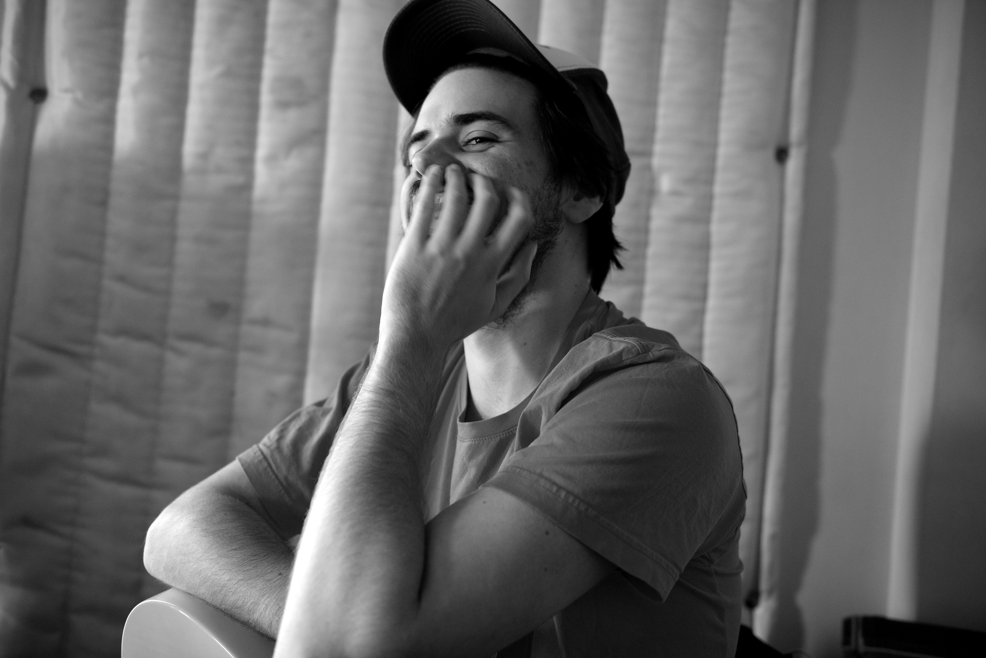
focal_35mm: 34
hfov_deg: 55.8
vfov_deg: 38.9
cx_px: 493
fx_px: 931
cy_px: 329
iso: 2500
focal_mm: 34
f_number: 2.8
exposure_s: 1/40
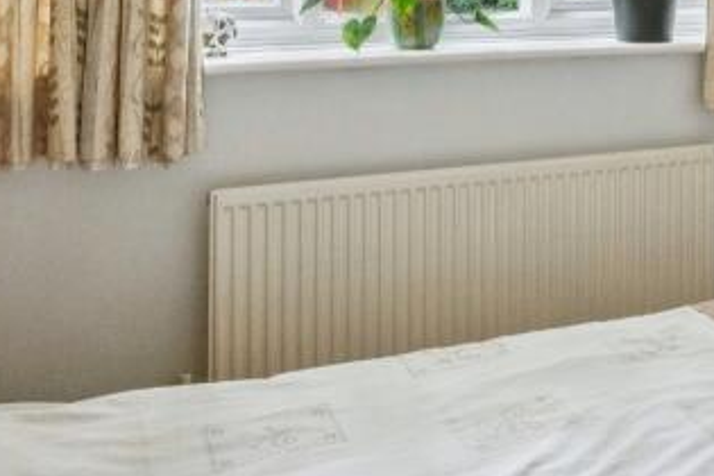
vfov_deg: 24.6
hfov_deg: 35.0
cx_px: 698
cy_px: -16
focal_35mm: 52
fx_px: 1031
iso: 6400
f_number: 9
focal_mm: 16
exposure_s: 1/40
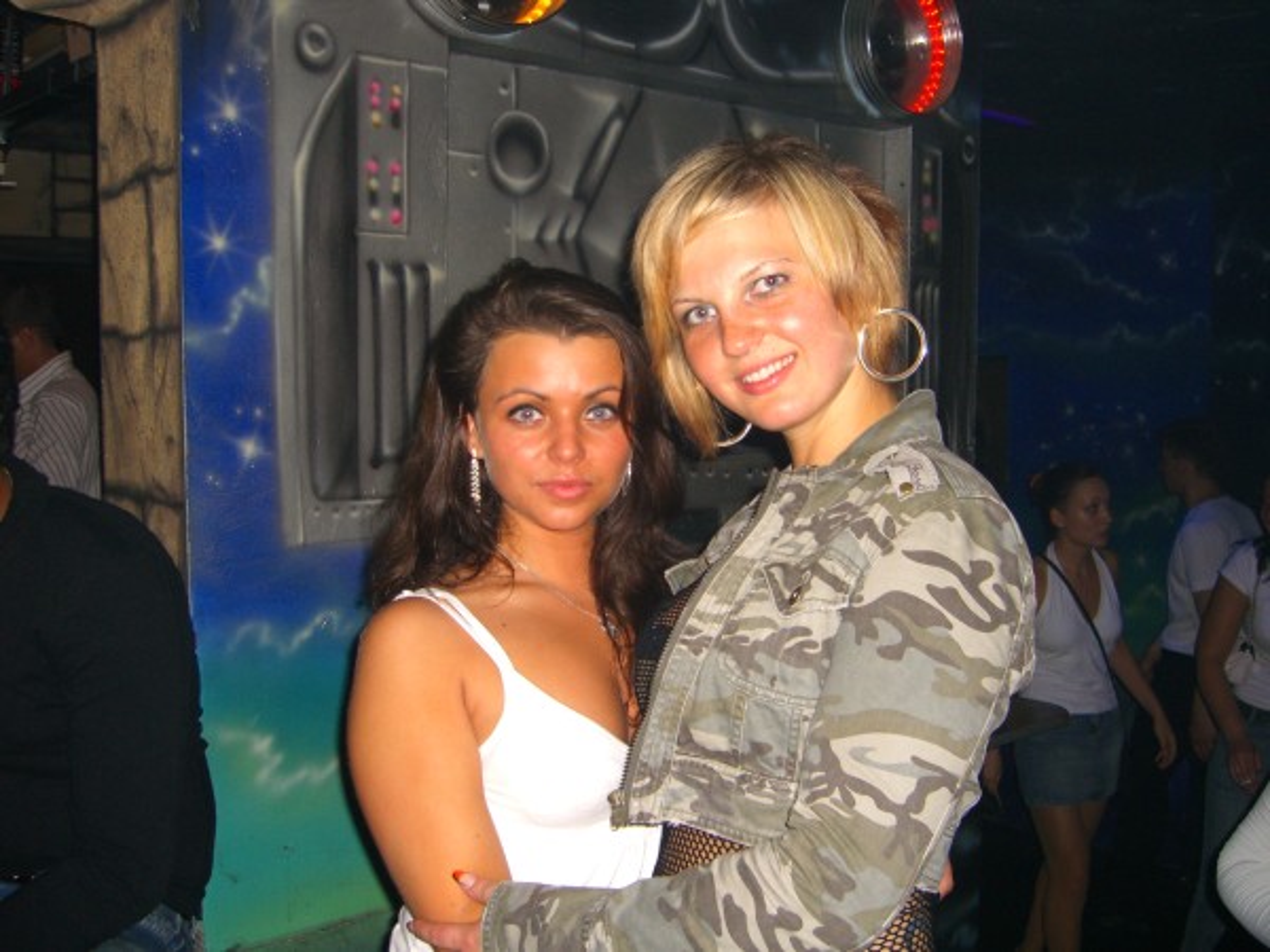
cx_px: 635
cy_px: 476
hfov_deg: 49.0
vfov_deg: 37.7
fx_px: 1394
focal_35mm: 38
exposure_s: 1/60
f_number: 2.8
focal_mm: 7.9
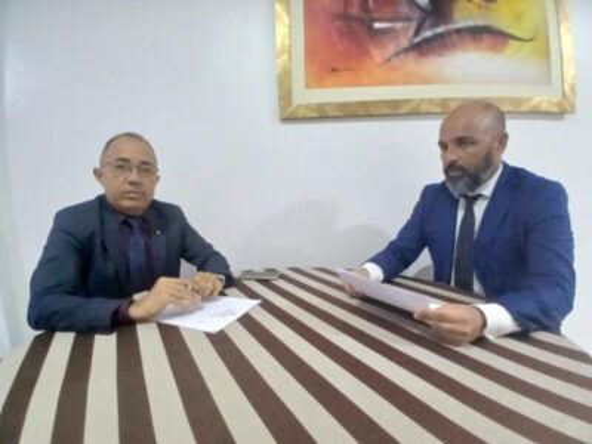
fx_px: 291
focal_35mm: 17
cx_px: 296
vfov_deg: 74.7
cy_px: 222
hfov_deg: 91.0
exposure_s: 1/20
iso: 640
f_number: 2.2
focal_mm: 1.4
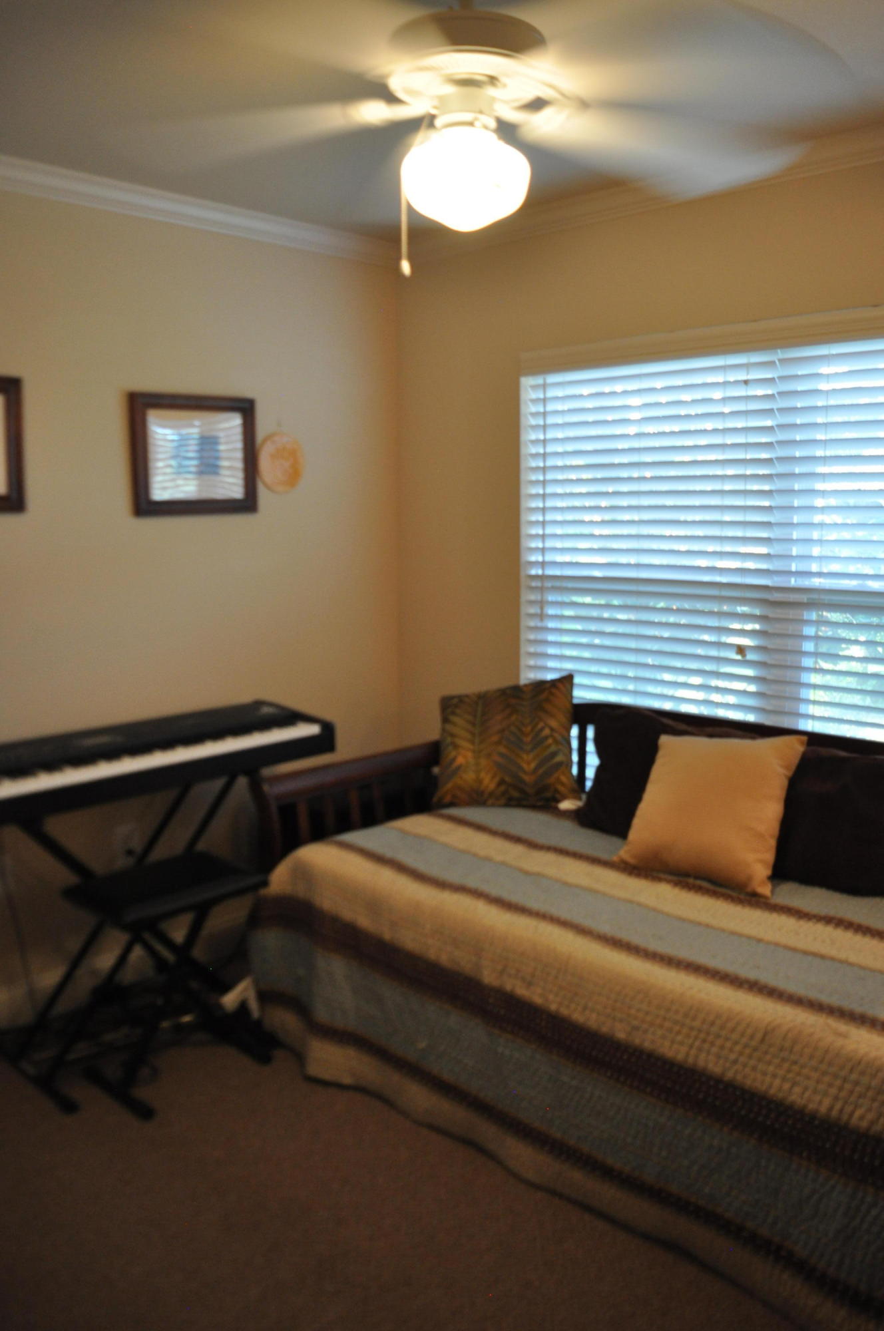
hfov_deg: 47.8
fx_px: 997
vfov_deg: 67.4
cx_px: 442
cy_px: 666
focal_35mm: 27
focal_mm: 18
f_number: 3.5
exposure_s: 1/40
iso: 800
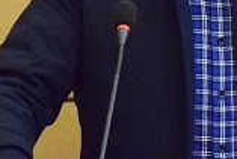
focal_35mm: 378
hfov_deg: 5.4
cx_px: 222
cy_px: -48
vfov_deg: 3.6
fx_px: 2491
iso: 8000
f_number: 5.6
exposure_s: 1/200
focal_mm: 66
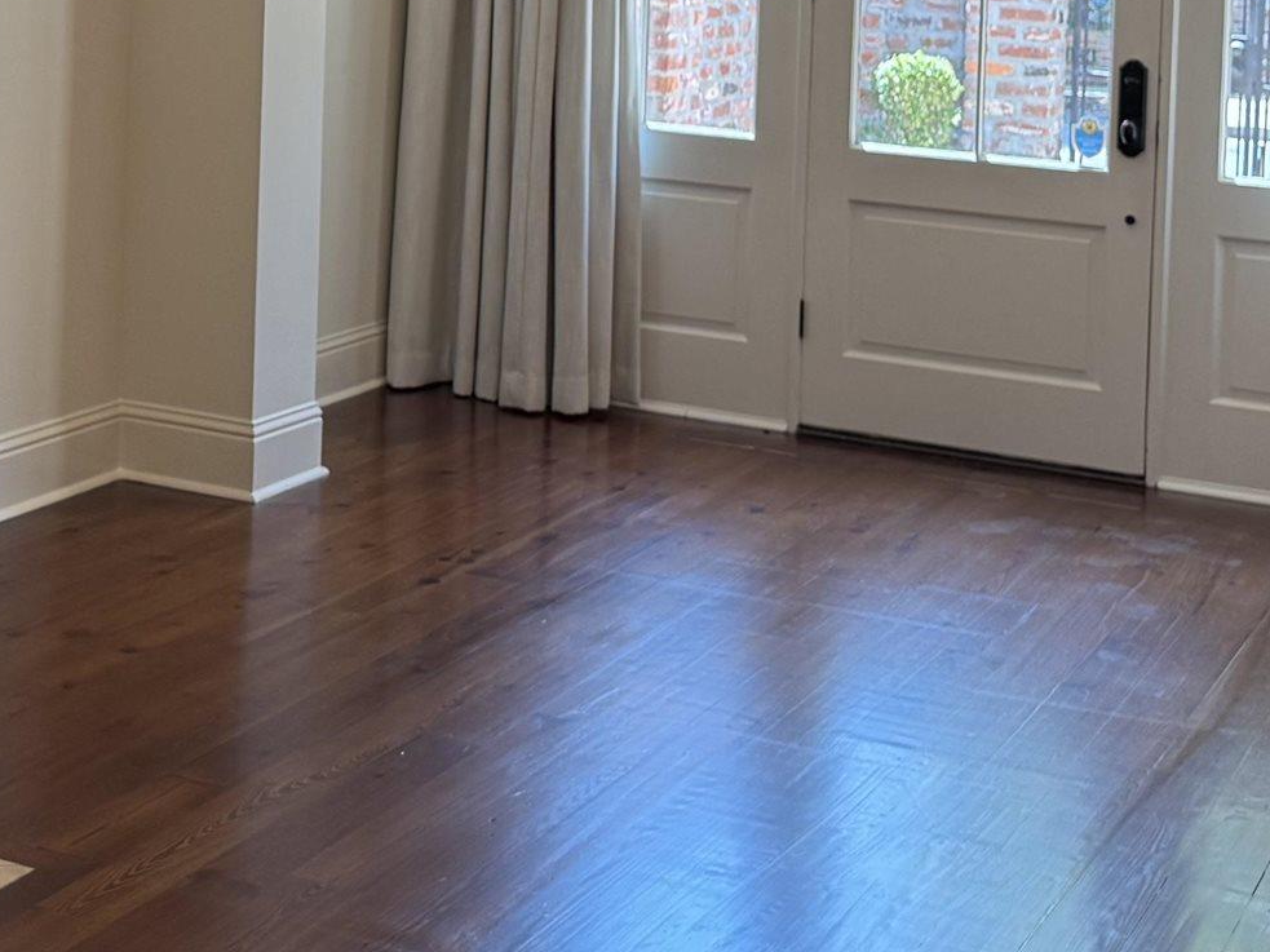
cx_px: 155
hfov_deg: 25.3
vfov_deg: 18.8
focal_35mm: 75
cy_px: -123
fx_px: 2751
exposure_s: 1/139
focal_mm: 6.76
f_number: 1.78
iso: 125
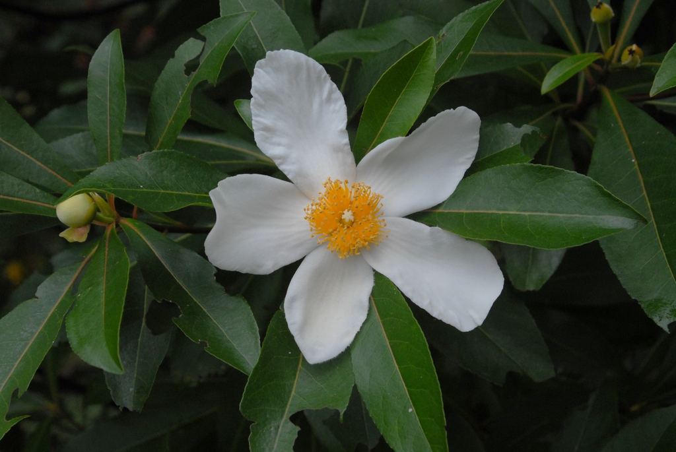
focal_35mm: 69
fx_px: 1297
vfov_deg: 19.8
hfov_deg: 29.2
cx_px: 338
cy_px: 226
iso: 400
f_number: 8
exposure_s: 1/250
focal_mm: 46
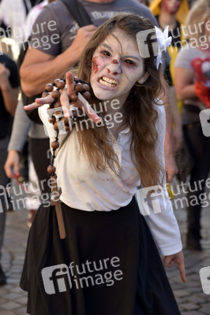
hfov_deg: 11.4
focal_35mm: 120
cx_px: 105
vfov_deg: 17.1
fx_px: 1052
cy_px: 158
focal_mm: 120
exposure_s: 1/200
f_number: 7.1
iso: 400
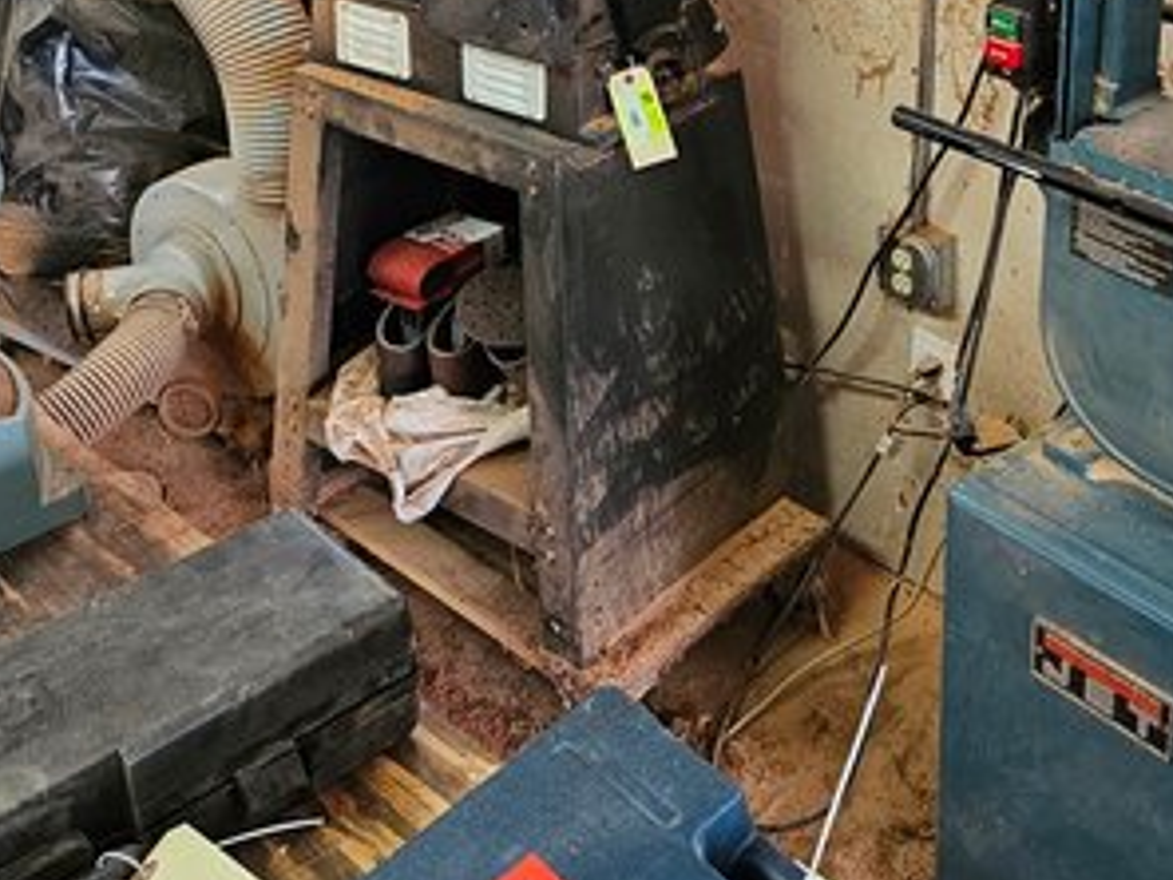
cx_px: 759
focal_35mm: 49
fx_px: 1660
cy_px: -10
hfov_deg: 38.6
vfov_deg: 27.8
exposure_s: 1/120
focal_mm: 5.4
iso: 320
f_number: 1.8
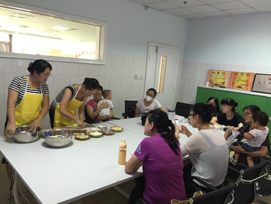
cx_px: 136
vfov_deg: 48.2
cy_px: 102
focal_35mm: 29
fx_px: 227
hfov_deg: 61.7
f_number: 2.2
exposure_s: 1/33
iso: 200
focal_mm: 4.15
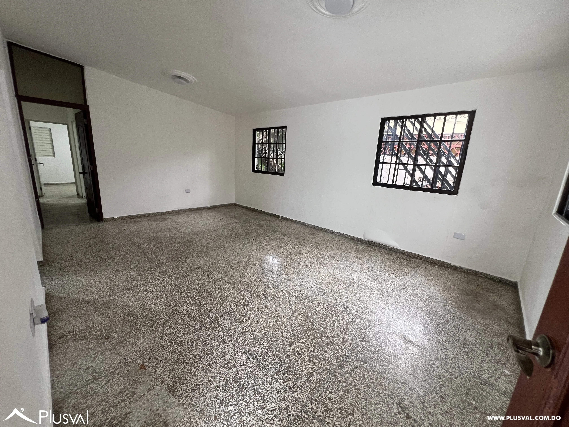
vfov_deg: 89.9
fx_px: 214
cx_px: 284
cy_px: 214
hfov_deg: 106.2
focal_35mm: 13
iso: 160
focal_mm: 1.57
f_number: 1.8
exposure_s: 1/99
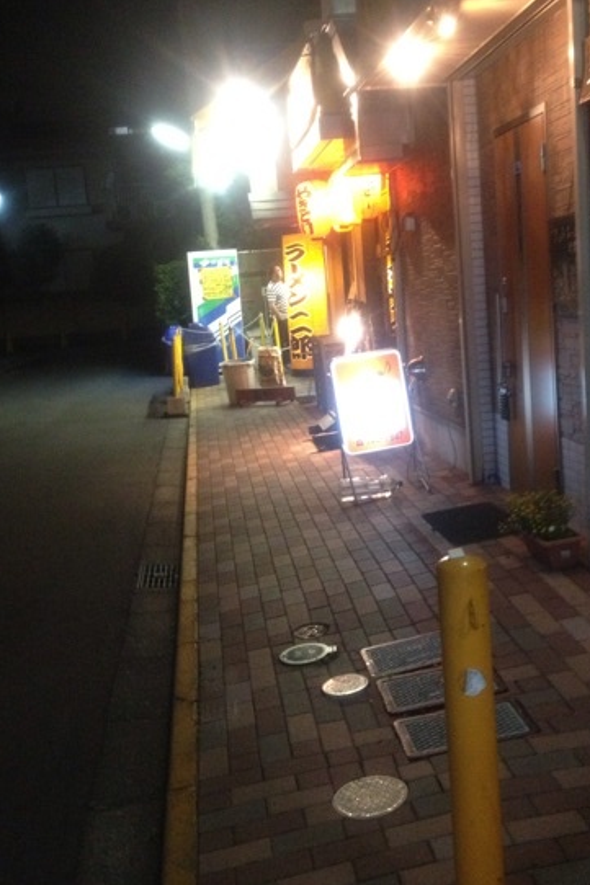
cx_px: 314
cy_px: 415
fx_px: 1058
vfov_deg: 45.4
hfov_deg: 31.2
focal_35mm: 43
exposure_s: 1/20
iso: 400
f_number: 2.4
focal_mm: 4.28
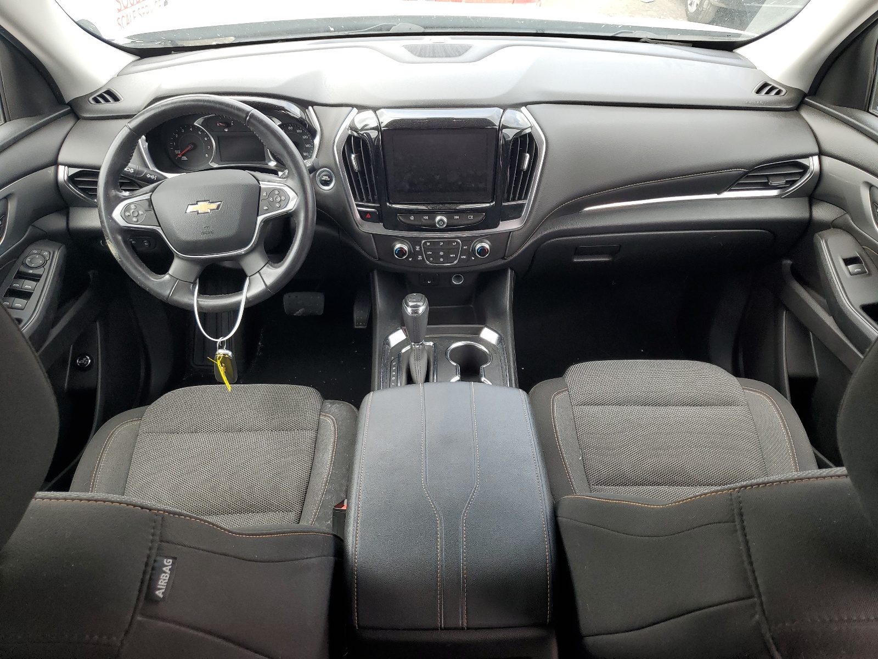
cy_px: 330
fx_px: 659
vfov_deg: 53.1
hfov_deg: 67.3
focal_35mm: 26
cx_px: 439
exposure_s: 1/208
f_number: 1.5
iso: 50
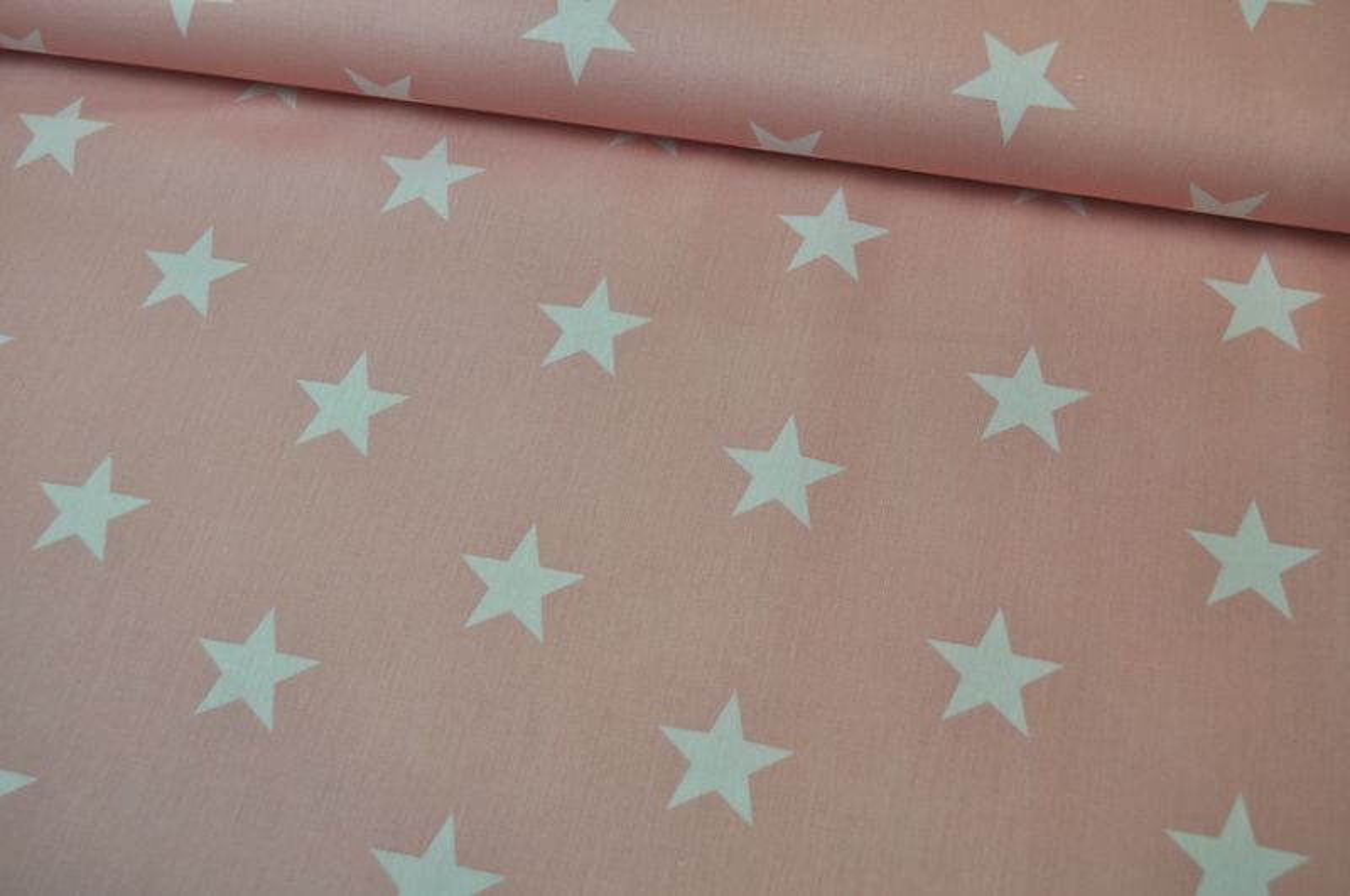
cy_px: 448
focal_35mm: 42
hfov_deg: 46.5
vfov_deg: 31.8
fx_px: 1573
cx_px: 675
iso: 220
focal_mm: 28
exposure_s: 1/125
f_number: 5.6
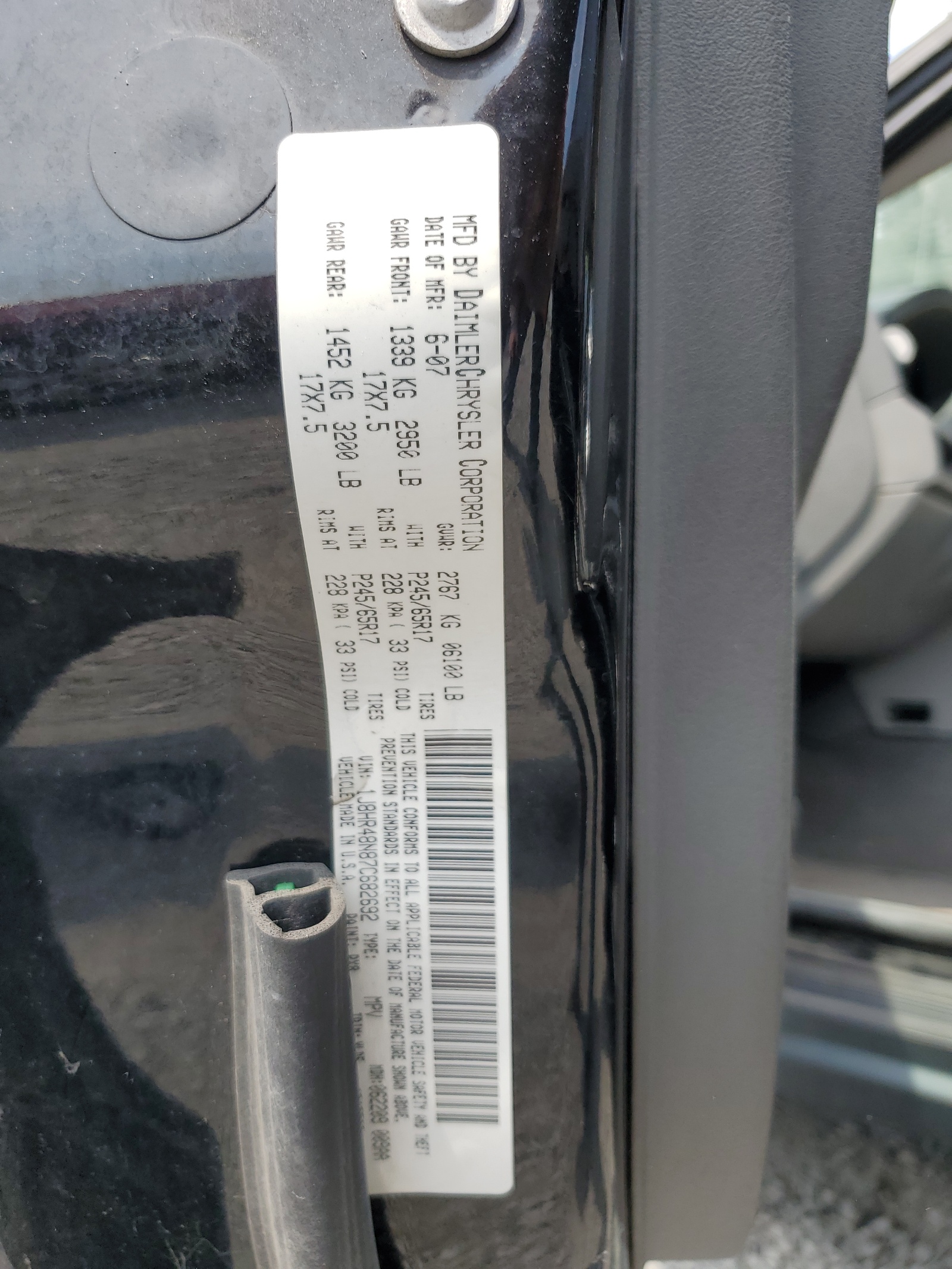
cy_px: 634
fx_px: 953
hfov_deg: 53.1
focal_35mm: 26
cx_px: 476
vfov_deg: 67.3
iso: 50
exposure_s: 1/833
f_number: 1.5
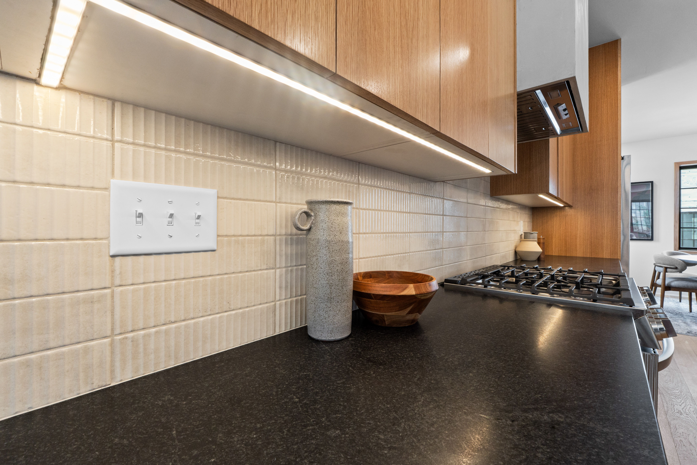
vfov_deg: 77.3
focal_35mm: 15
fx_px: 290
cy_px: 232
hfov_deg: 100.4
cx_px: 348
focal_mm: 10
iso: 400
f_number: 8
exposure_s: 1/20
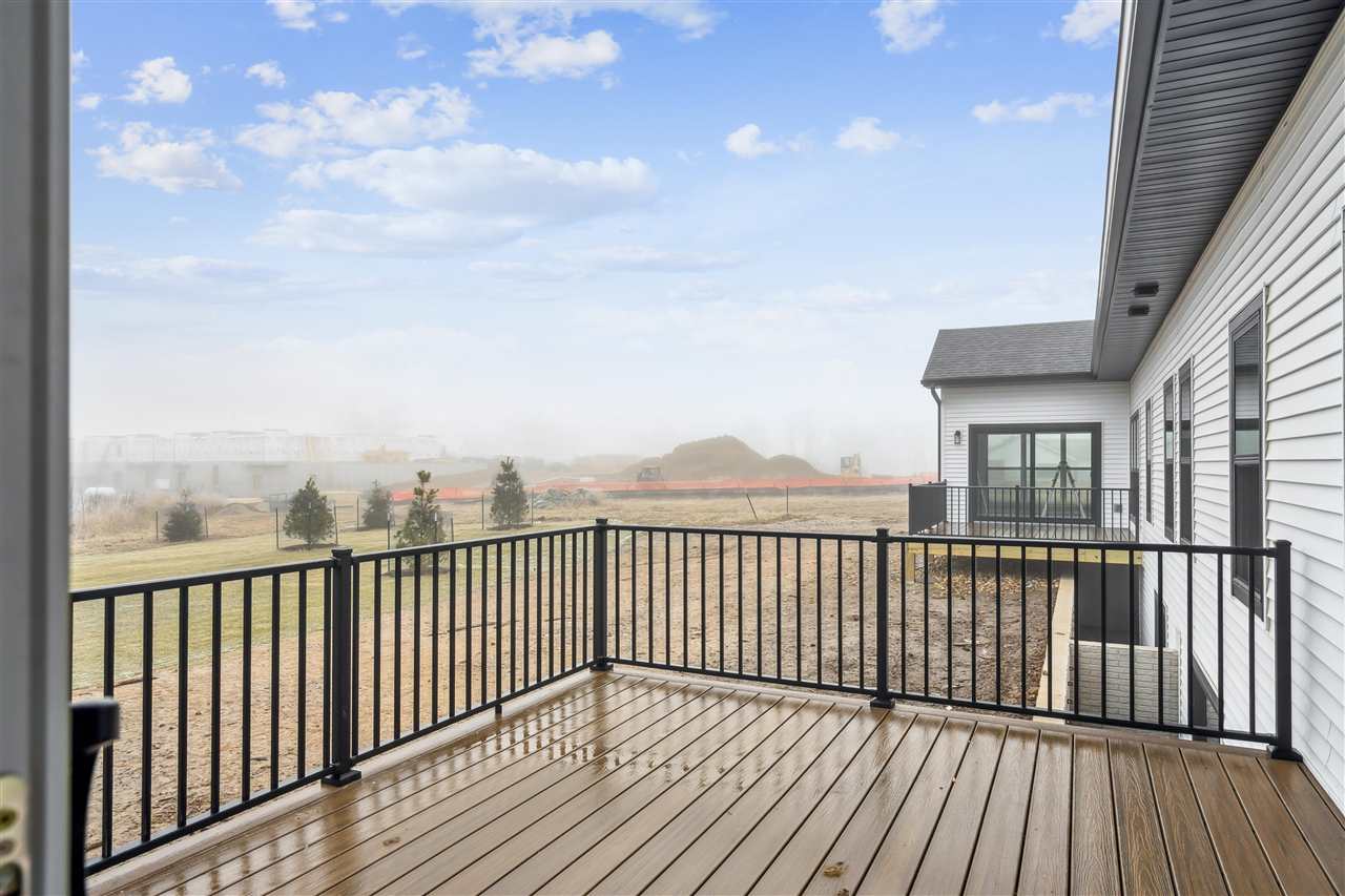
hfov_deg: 78.6
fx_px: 822
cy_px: 448
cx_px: 672
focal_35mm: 22
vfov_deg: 57.2
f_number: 8
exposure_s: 1/640
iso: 400
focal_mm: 22
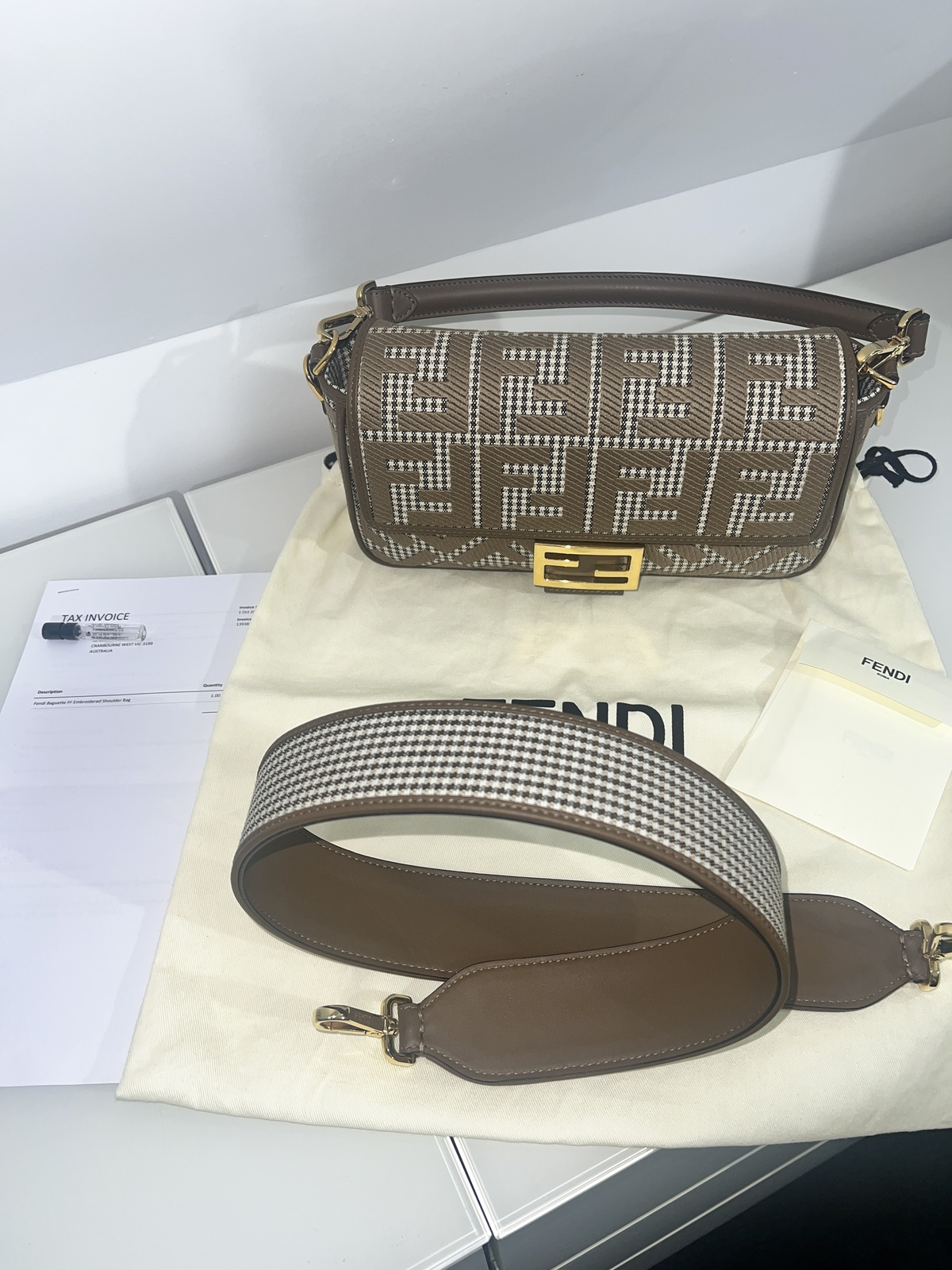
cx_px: 476
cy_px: 635
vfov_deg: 67.3
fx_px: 953
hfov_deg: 53.1
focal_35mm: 26
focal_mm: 5.7
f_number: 1.5
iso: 32
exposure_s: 1/56
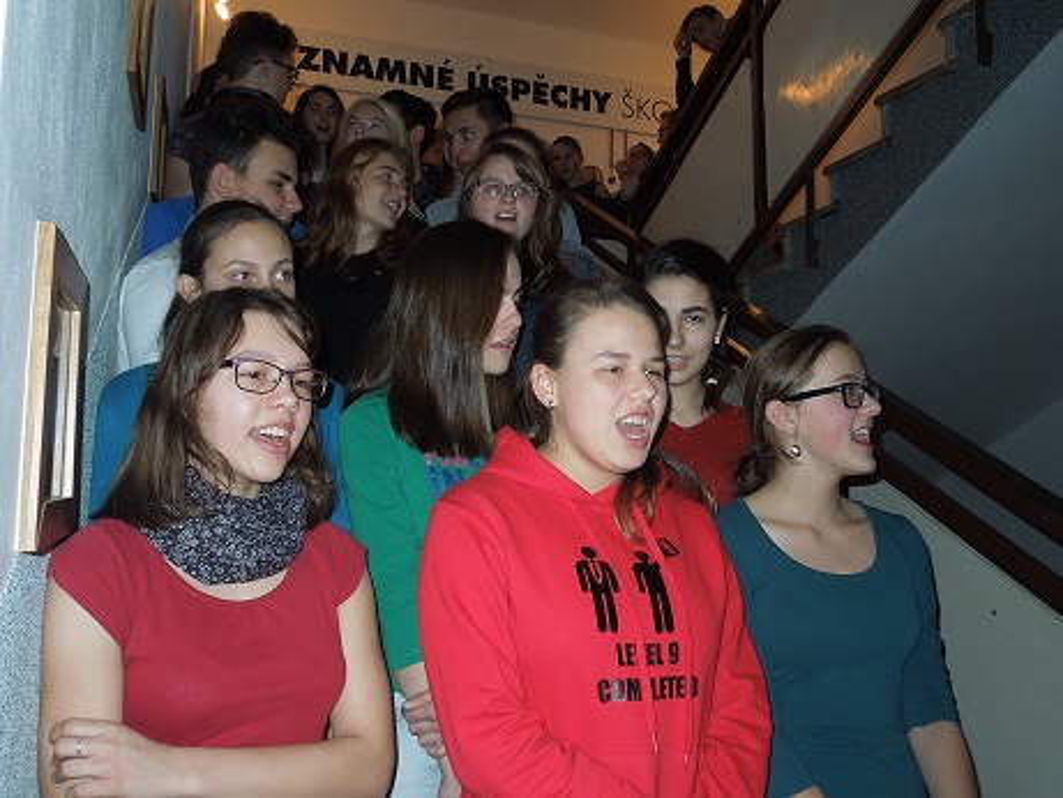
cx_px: 532
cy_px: 399
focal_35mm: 31
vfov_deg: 45.5
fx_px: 952
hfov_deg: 58.3
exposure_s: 1/30
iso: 200
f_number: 3.6
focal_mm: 5.6
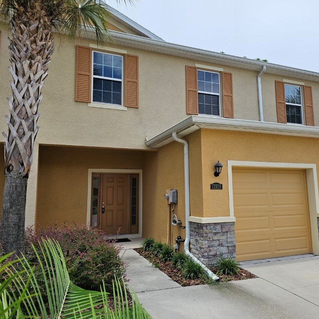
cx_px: 177
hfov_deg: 57.2
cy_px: 158
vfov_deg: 57.3
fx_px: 292
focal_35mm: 28
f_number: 1.7
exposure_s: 1/857
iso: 10
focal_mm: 6.3
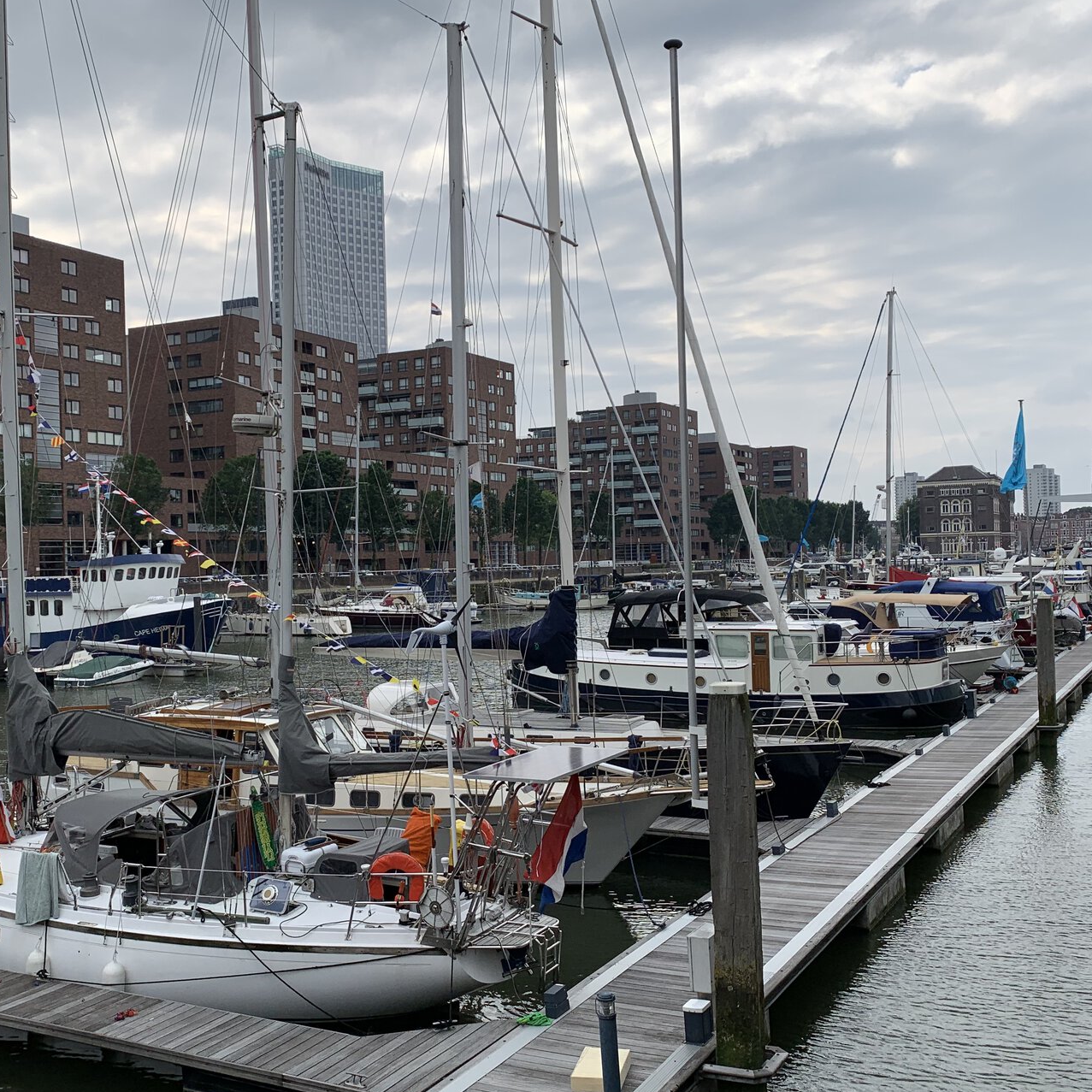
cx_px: 482
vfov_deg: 46.0
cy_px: 566
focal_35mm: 36
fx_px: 1285
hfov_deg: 46.0
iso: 25
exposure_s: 1/1880
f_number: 1.8
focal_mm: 4.25
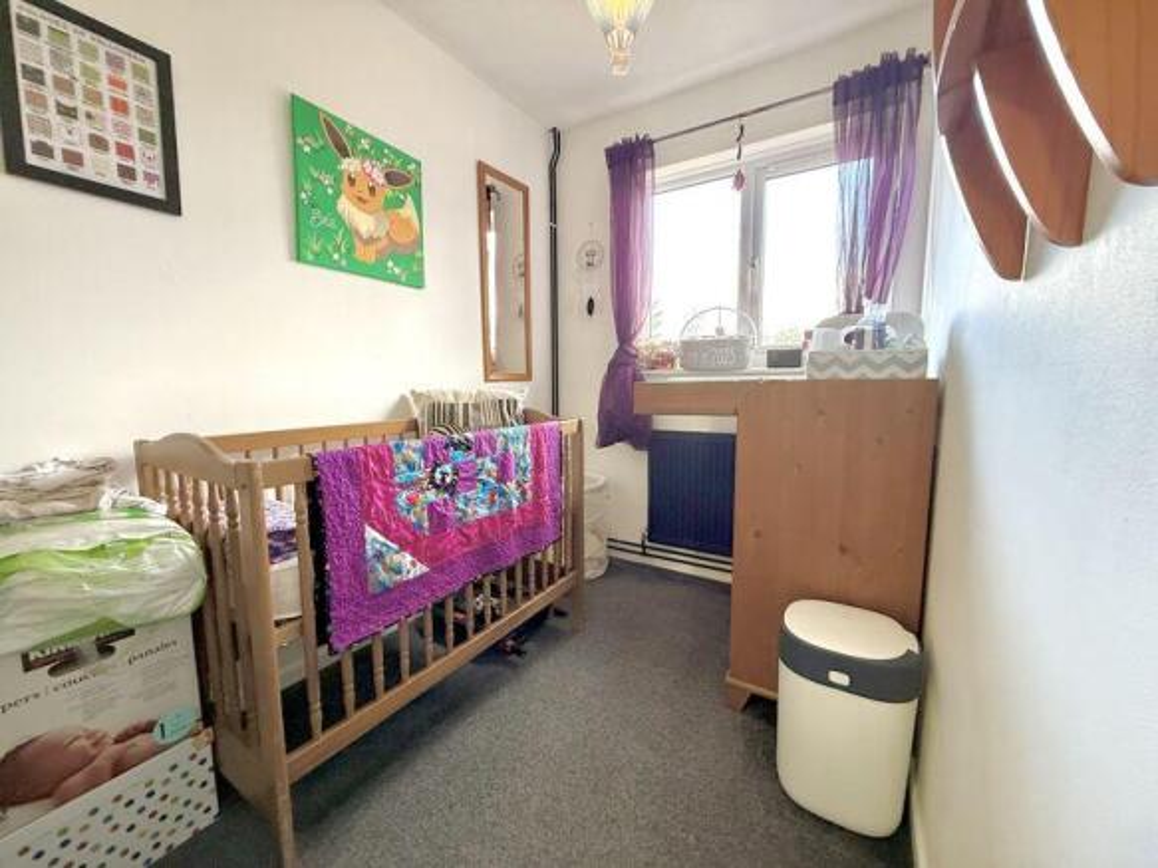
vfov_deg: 85.7
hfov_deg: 102.1
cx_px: 579
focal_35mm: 14
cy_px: 434
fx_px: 468
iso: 200
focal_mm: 2.22
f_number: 2.2
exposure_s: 1/50
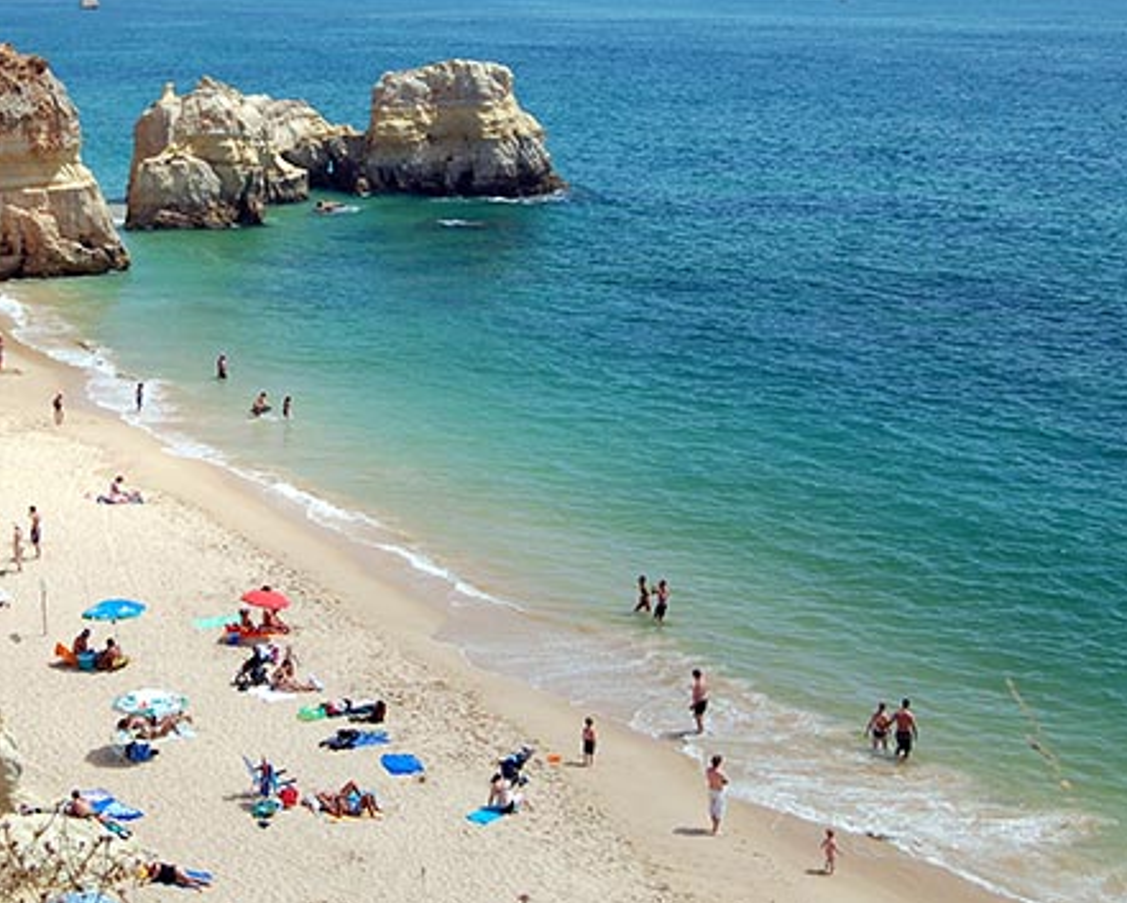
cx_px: 383
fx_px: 2235
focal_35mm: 67
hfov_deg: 28.1
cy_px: 288
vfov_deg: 22.7
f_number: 7.1
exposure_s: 1/200
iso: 200
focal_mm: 28
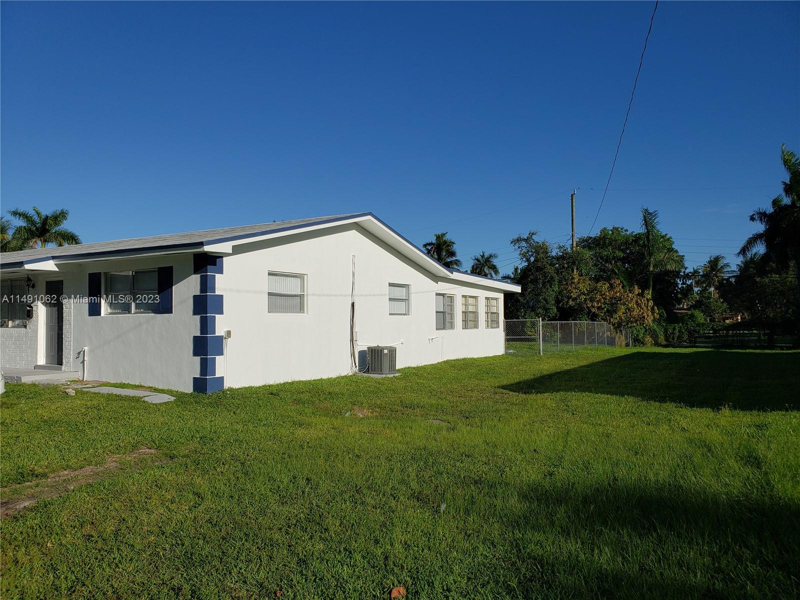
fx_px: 601
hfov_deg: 67.3
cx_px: 400
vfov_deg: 53.1
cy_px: 300
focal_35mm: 26
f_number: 2.4
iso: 50
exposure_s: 1/3327
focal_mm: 4.3
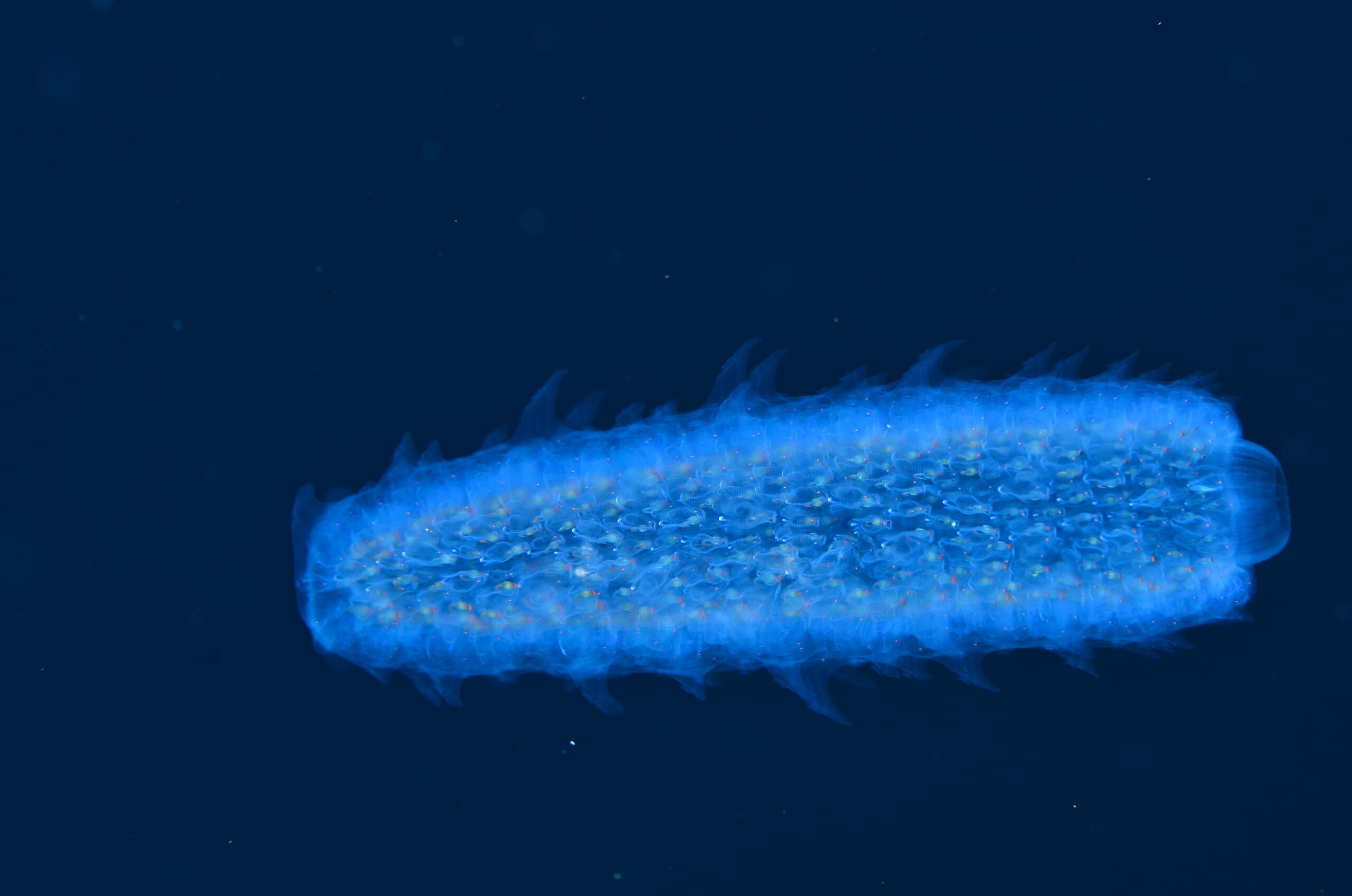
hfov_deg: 16.1
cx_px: 676
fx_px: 4779
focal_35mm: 128
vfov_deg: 10.7
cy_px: 448
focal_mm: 85
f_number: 8
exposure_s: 1/160
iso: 100
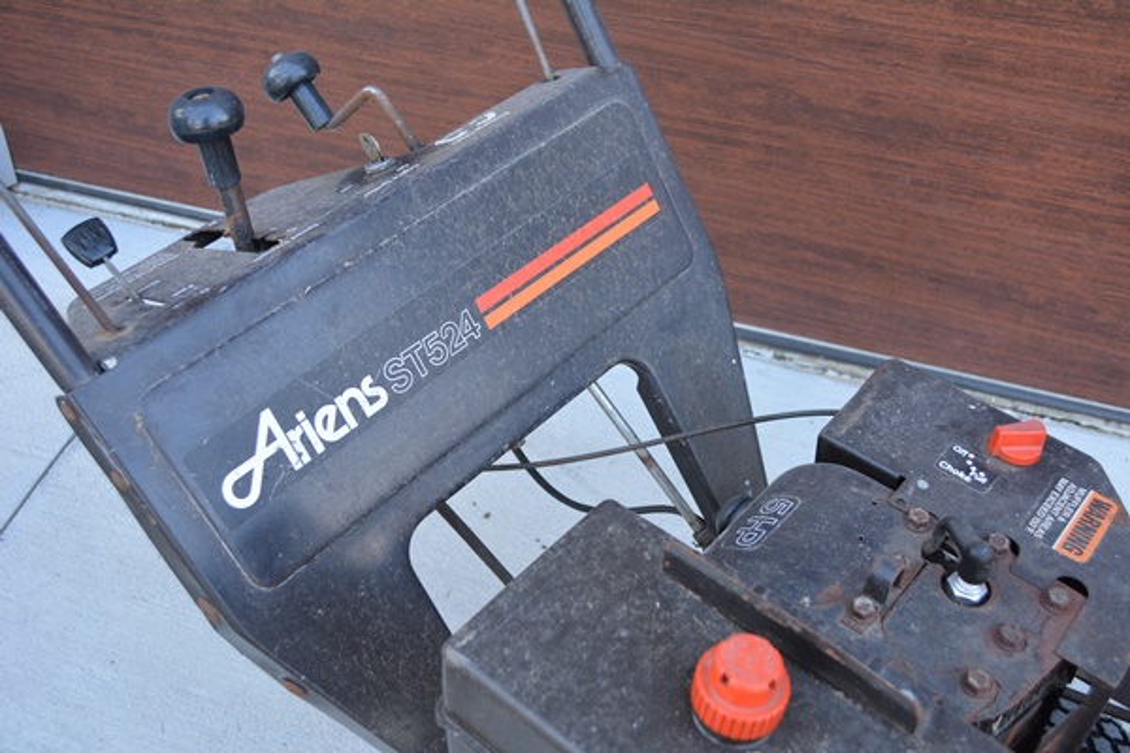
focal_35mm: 39
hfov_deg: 49.6
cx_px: 565
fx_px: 1224
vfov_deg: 34.2
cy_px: 376
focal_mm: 26
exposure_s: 1/100
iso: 400
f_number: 5
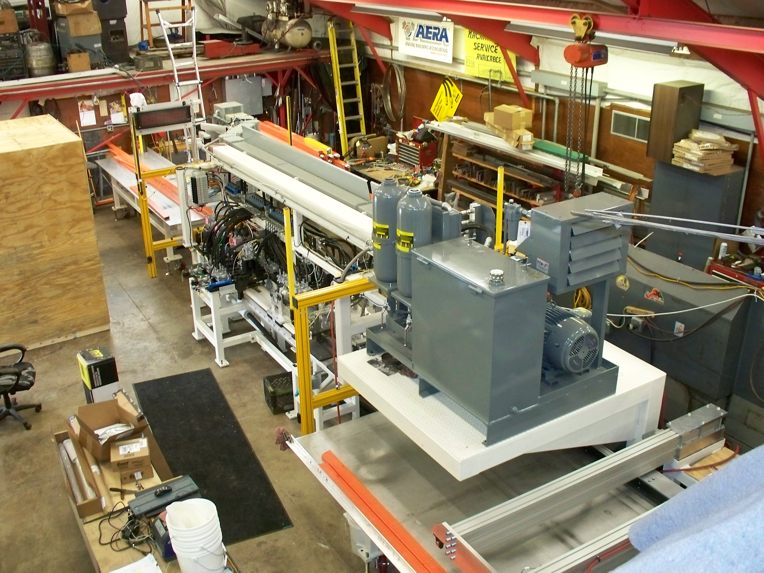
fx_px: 795
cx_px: 382
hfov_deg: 51.4
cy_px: 286
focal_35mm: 36
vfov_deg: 39.7
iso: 400
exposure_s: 1/50
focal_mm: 7.54
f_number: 2.8
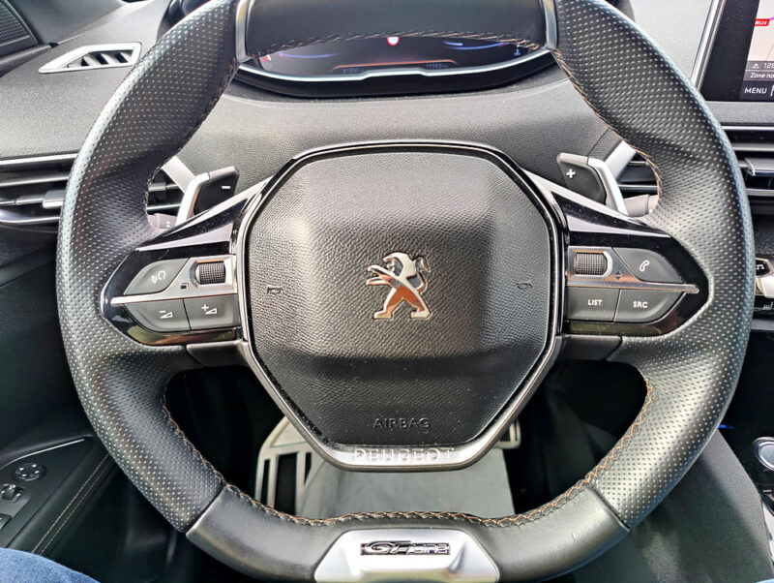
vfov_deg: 40.8
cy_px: 292
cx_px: 387
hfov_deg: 52.6
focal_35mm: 35
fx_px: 784
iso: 200
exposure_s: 1/187
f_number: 1.88
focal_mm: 6.06
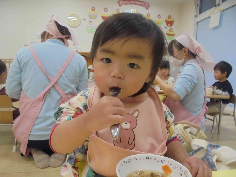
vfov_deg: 53.1
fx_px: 177
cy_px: 88
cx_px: 118
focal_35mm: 26
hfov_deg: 67.3
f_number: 3.5
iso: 500
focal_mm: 4.6
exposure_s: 1/125
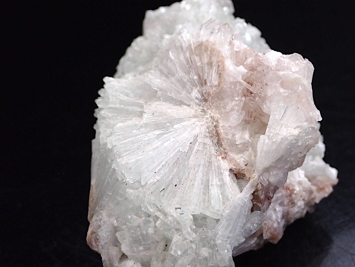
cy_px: 134
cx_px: 178
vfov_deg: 23.7
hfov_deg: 31.2
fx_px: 636
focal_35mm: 62
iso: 800
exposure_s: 1/60
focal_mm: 11.09
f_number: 3.6
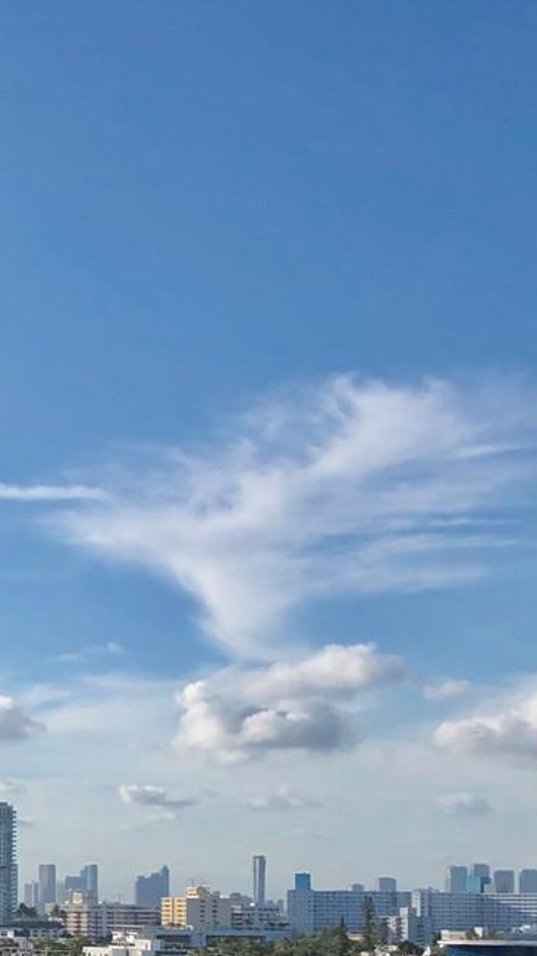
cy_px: 843
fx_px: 1899
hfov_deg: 14.9
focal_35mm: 75
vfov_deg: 27.3
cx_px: -271
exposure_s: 1/4808
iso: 20
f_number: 1.8
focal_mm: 4
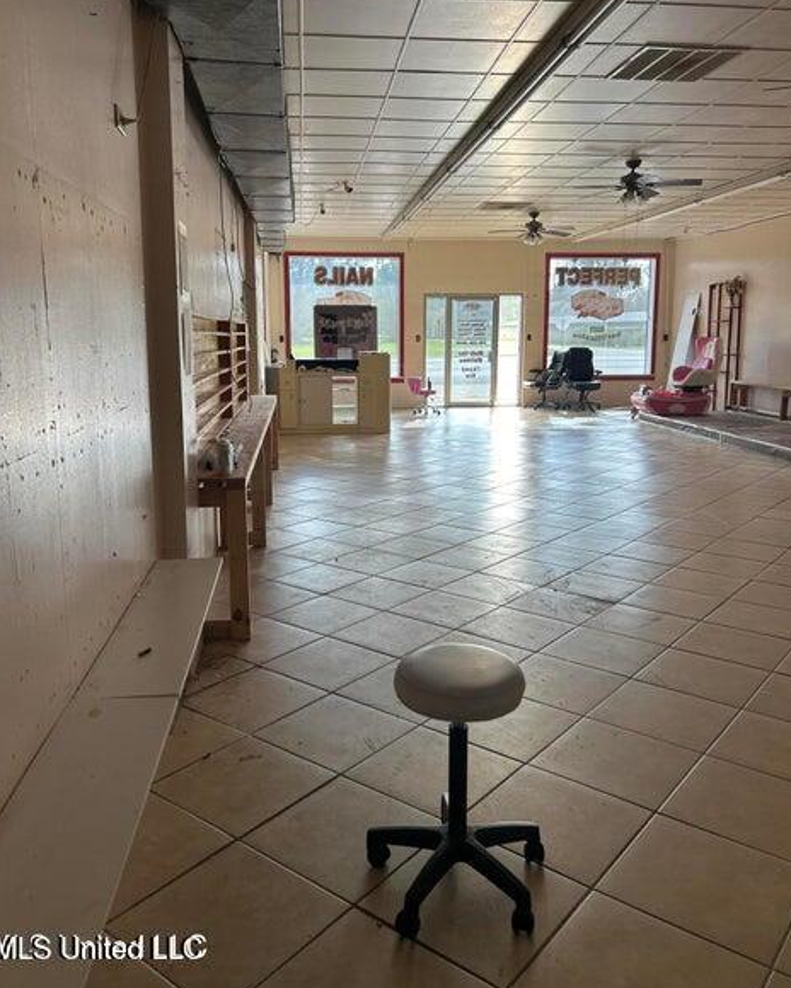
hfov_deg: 51.5
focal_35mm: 28
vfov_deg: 62.1
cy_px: 451
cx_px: 392
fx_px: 819
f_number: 1.5
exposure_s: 1/121
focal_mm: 5.7
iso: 50
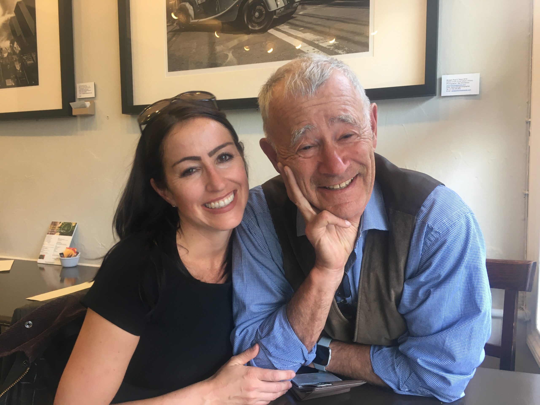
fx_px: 452
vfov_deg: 48.2
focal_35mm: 29
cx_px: 270
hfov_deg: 61.7
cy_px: 202
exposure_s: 1/33
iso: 64
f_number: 2.2
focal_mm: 4.15
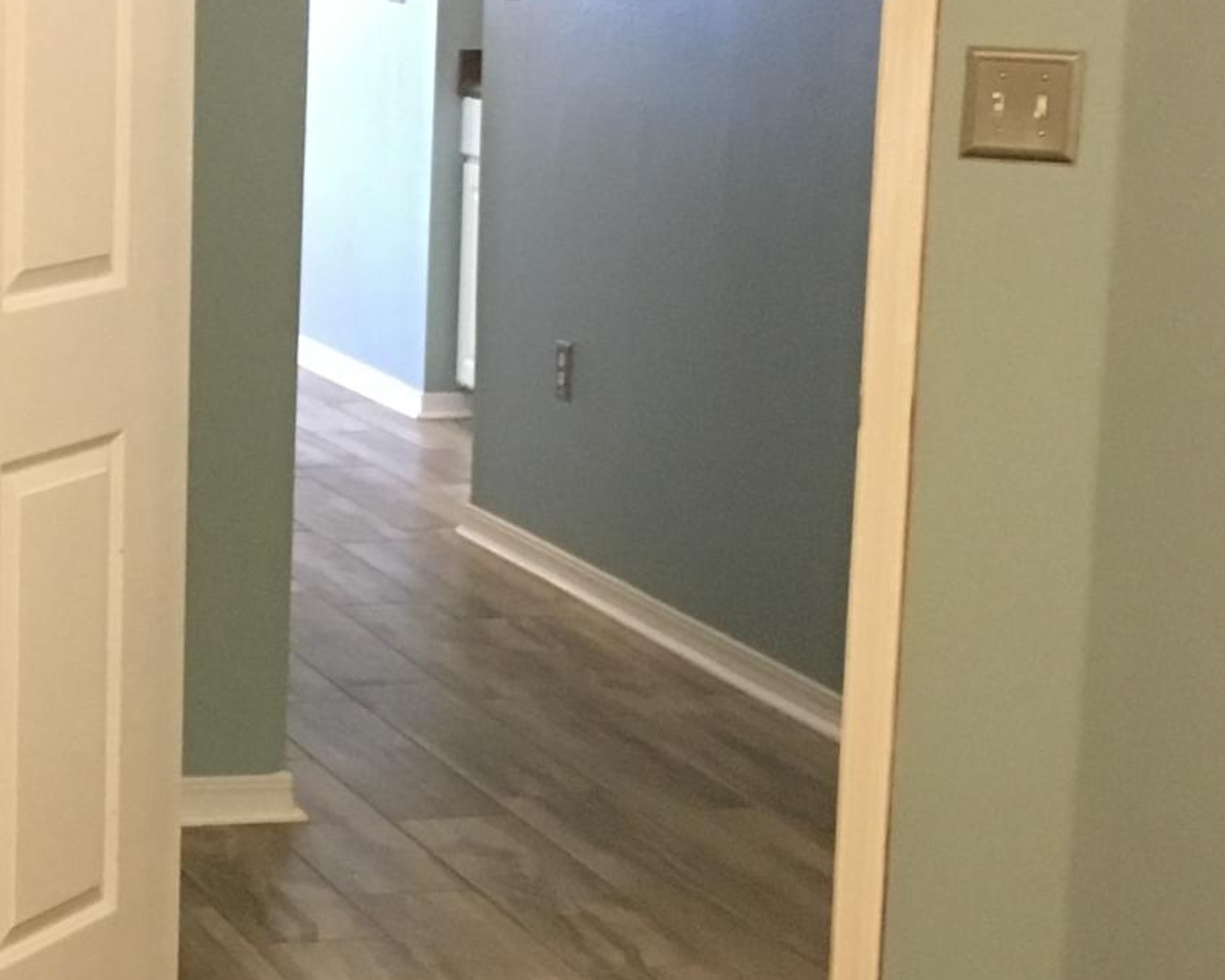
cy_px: 520
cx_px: -87
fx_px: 3625
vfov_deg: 15.4
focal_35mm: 100
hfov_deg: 18.5
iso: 200
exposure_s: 1/30
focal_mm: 4.15
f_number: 2.2
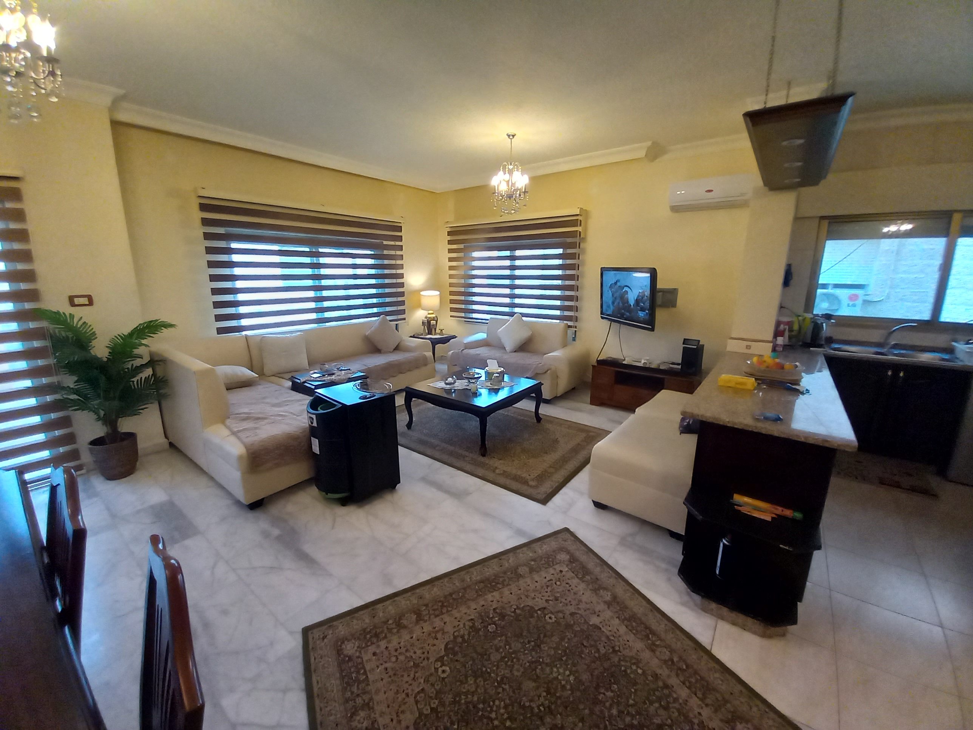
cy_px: 365
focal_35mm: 13
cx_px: 486
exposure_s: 1/40
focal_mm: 1.13
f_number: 2.2
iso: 160
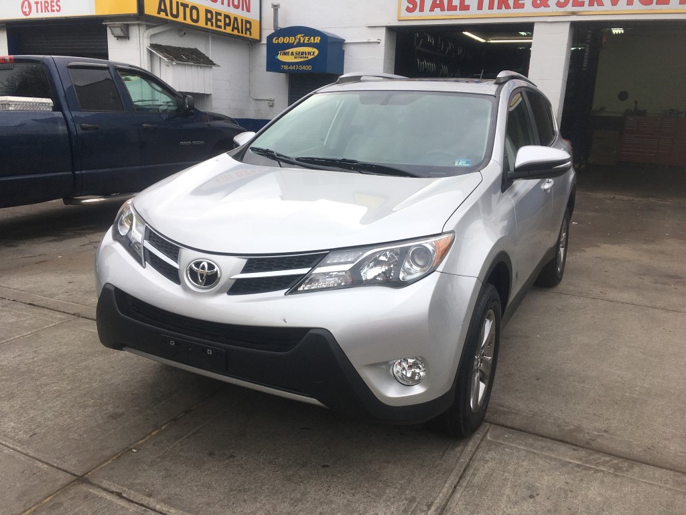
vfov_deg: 48.2
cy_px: 258
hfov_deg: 61.7
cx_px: 343
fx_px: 575
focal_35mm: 29
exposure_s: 1/437
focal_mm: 4.15
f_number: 2.2
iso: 25
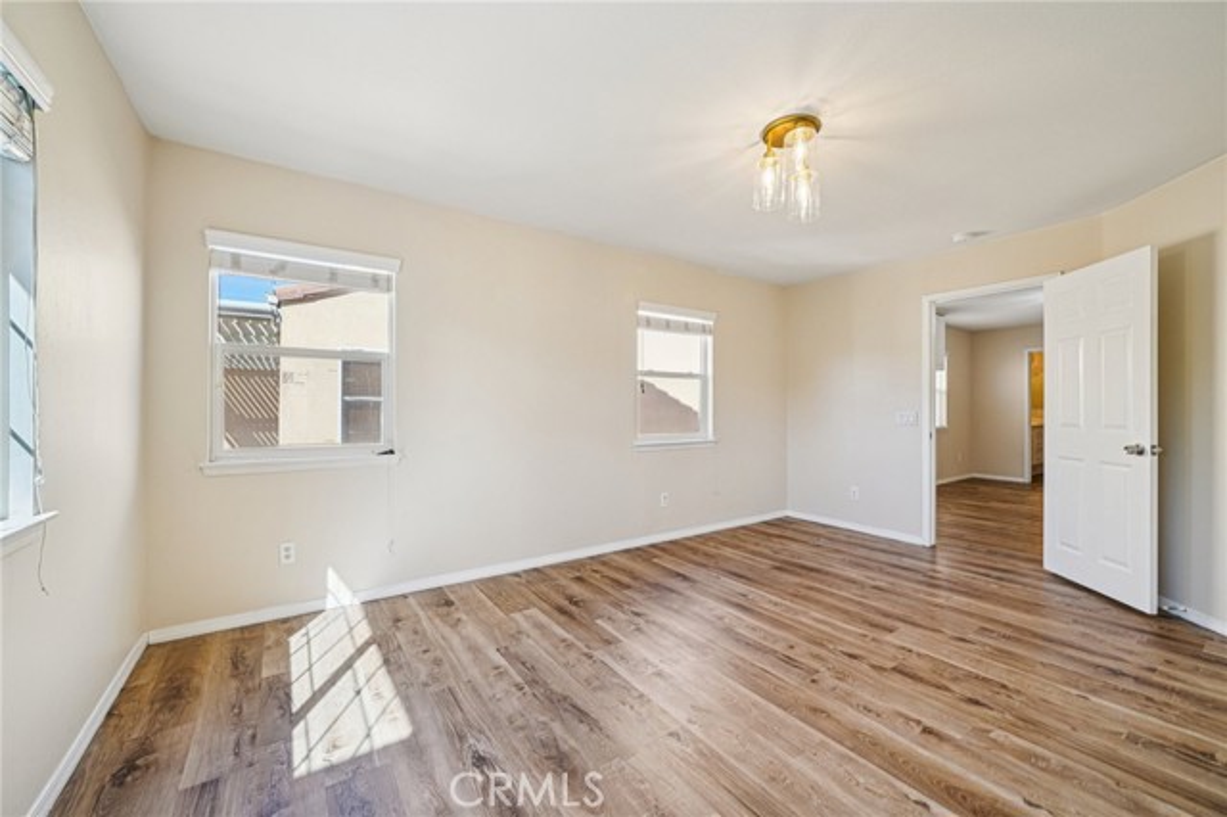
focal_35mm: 13
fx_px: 443
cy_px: 408
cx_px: 614
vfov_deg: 85.4
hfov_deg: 108.4
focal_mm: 13
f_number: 8
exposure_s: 1/30
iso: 125
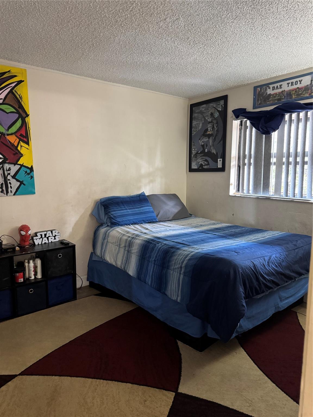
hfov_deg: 56.8
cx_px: 156
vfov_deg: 71.6
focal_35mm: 24
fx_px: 289
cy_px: 208
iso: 800
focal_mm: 6.76
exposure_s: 1/40
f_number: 1.78
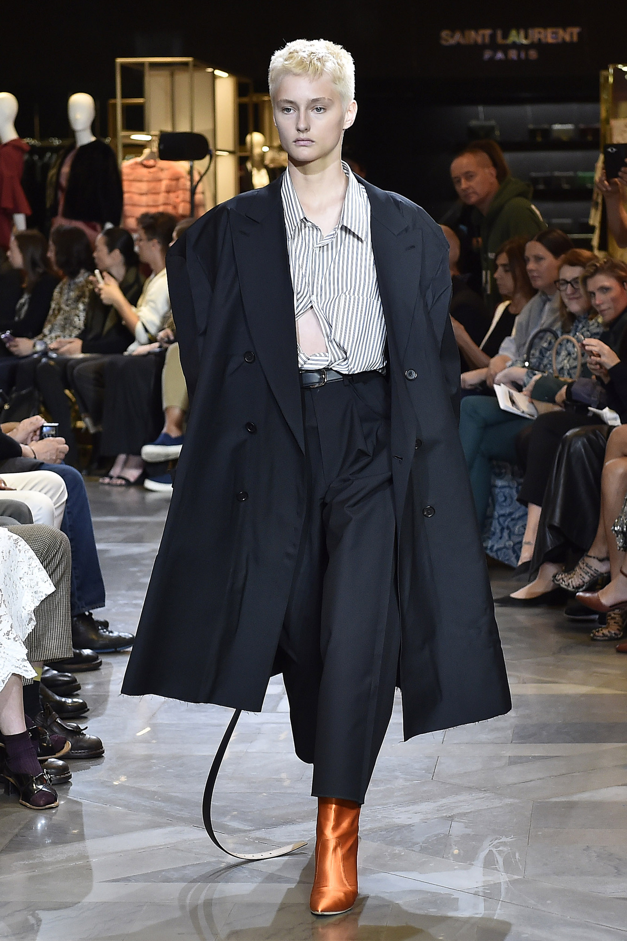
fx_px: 1831
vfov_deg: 28.9
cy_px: 470
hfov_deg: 19.4
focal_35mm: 70
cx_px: 314
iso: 2000
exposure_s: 1/500
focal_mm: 70
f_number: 5
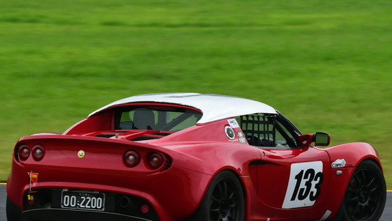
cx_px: 217
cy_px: 126
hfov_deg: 4.9
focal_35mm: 439
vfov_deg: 2.8
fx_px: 4562
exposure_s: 1/250
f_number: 11
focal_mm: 200
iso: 400
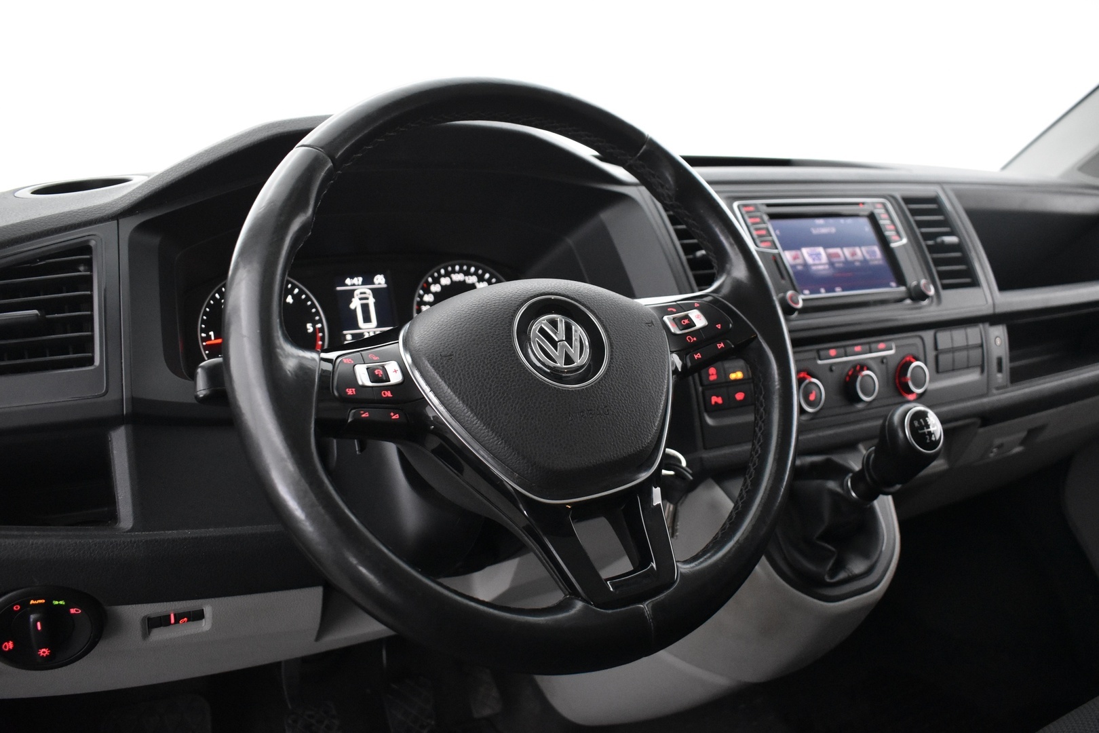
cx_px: 550
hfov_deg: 61.9
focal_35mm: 30
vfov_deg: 43.6
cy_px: 366
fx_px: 916
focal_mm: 20
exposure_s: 1/30
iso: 3200
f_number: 3.8
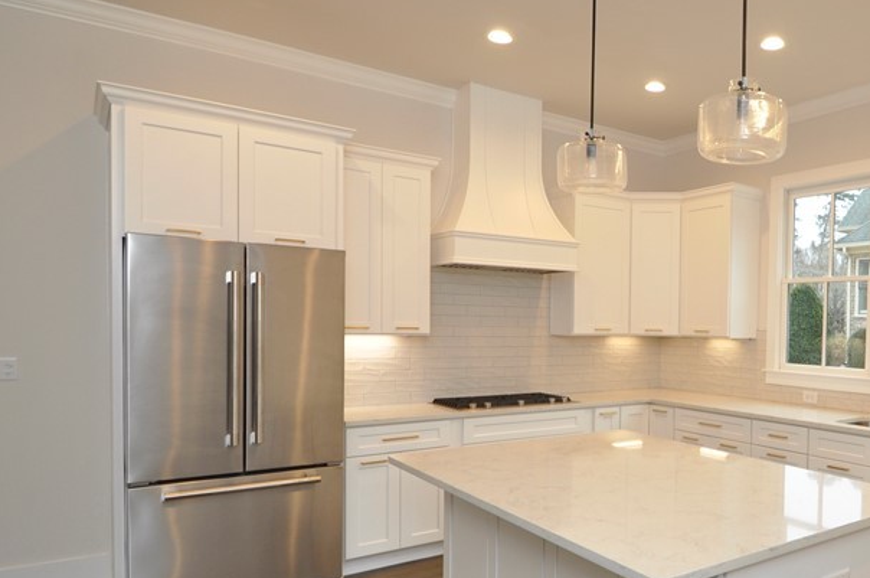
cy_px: 344
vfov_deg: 47.6
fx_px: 652
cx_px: 690
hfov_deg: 62.1
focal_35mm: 27
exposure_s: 1/80
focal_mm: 10
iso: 400
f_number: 4.5
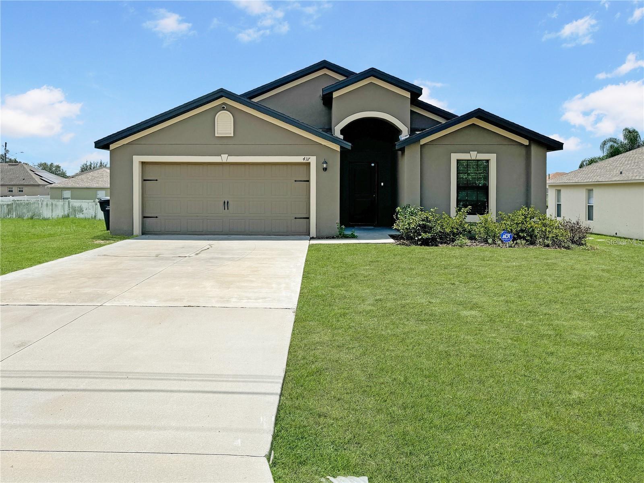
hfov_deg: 71.6
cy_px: 242
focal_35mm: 24
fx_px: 446
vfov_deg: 56.8
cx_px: 322
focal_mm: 6.76
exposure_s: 1/8000
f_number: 1.8
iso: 80
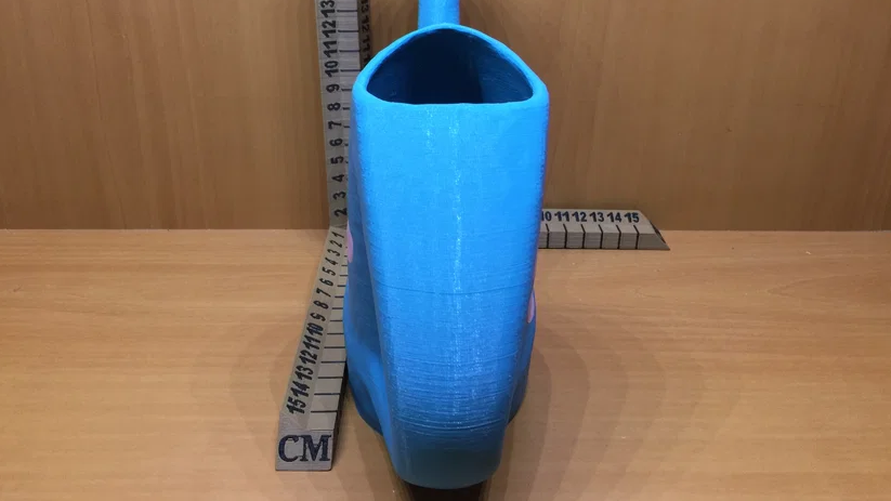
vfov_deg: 36.5
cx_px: 444
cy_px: 186
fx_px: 756
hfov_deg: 61.0
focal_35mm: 32
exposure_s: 1/15
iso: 100
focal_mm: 4.15
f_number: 2.2
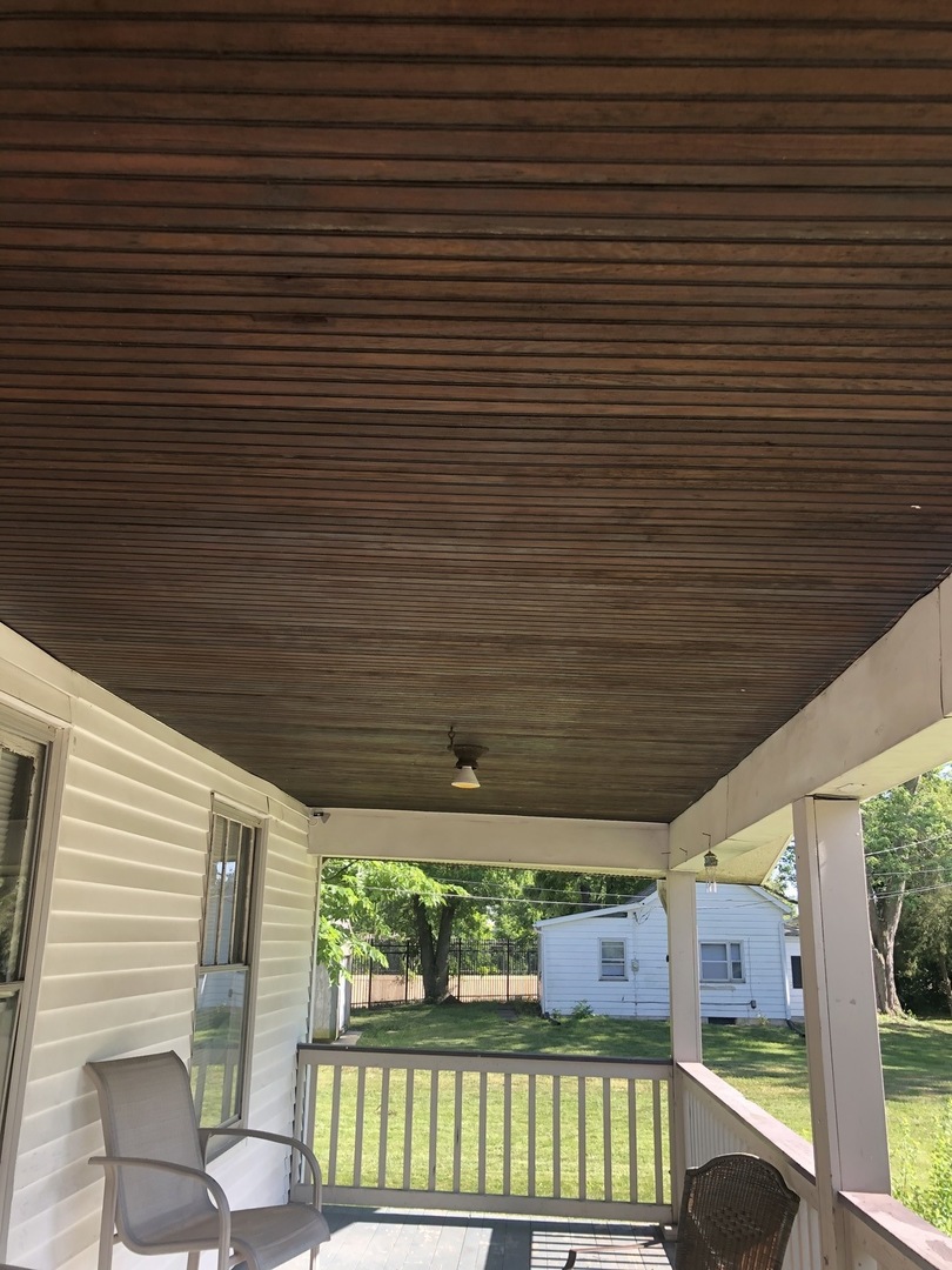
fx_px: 1027
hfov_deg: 49.7
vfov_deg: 63.4
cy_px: 635
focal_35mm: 28
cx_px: 476
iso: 25
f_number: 1.8
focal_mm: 3.99
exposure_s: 1/120
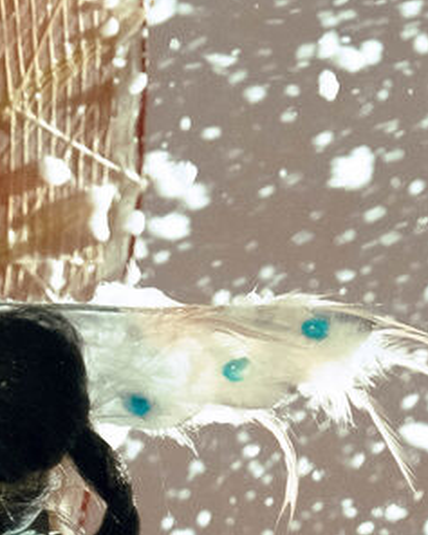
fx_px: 7486
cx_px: 13
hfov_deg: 3.3
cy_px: 1482
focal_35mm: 473
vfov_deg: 4.0
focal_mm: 55
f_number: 2.8
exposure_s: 1/400
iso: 2000
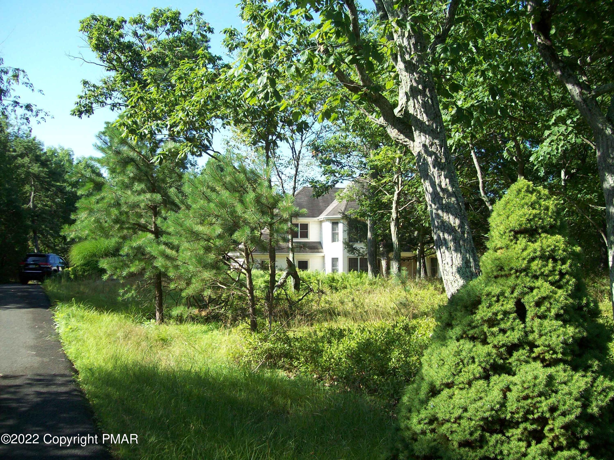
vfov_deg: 39.7
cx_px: 307
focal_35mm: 36
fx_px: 639
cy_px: 230
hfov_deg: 51.4
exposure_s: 1/432
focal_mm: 6
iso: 80
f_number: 2.7
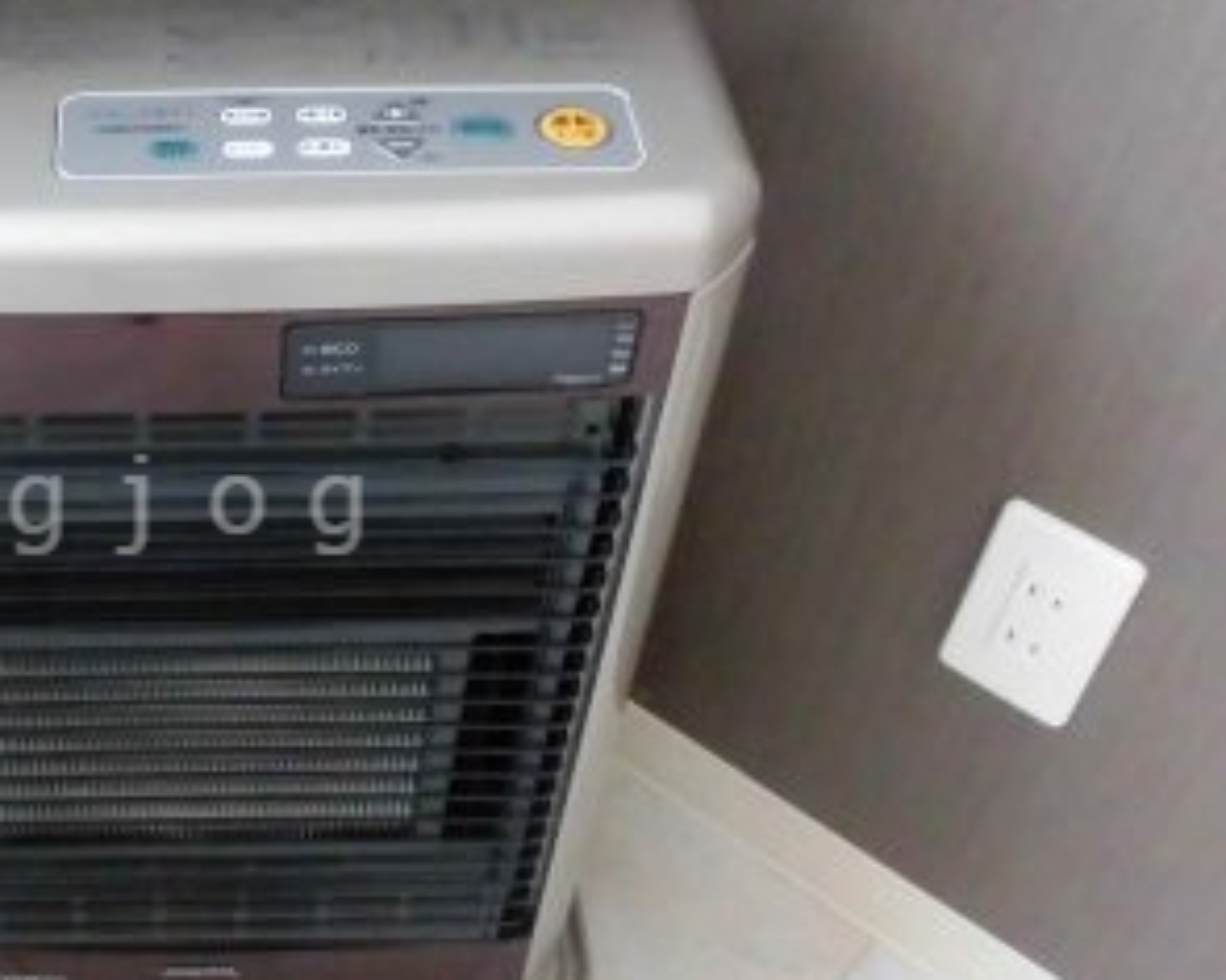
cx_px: 100
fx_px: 1850
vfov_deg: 29.7
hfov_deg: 34.4
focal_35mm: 51
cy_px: 505
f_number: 3.1
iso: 320
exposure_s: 1/40
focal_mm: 4.3
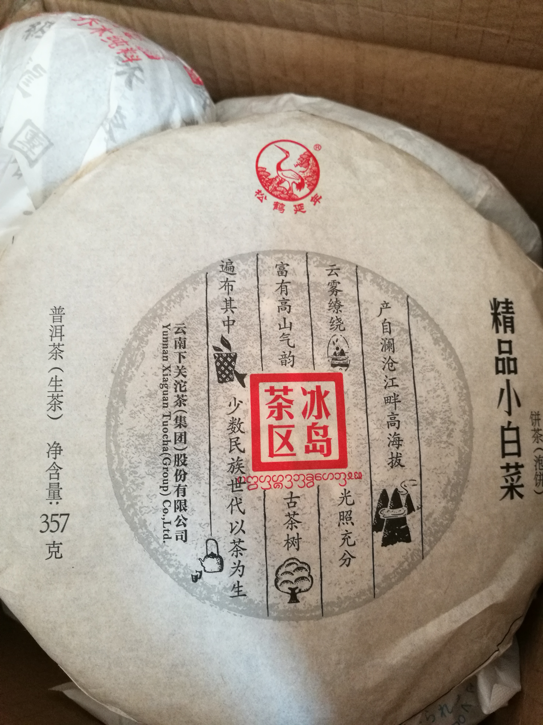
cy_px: 362
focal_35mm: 27
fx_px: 565
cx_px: 272
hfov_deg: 51.4
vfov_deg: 65.3
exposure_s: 1/25
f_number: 2.2
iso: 400
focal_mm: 4.5
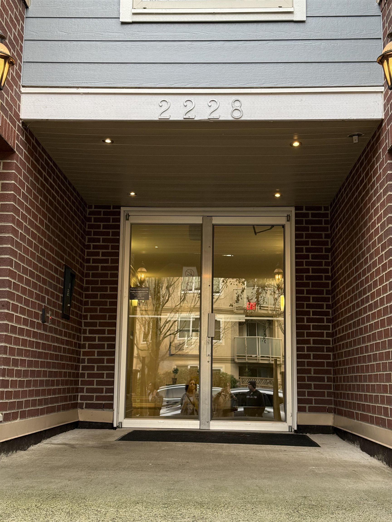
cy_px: 261
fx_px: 725
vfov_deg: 39.7
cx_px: 196
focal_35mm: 48
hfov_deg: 30.3
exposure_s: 1/183
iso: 125
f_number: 1.78
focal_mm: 6.76
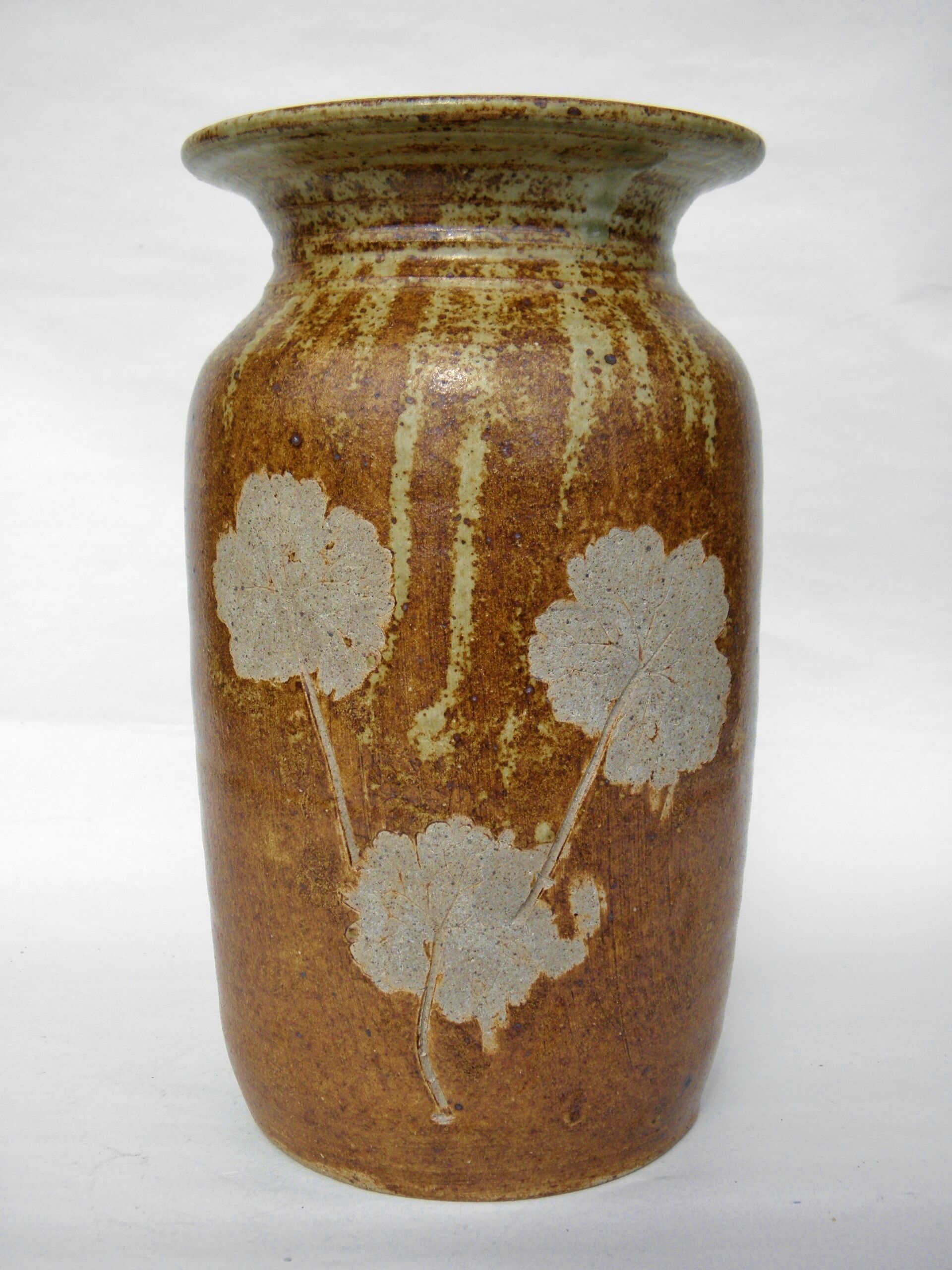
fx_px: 1503
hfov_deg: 35.1
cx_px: 476
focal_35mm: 41
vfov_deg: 45.8
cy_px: 635
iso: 100
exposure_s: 1/400
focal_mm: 7.5
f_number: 3.8
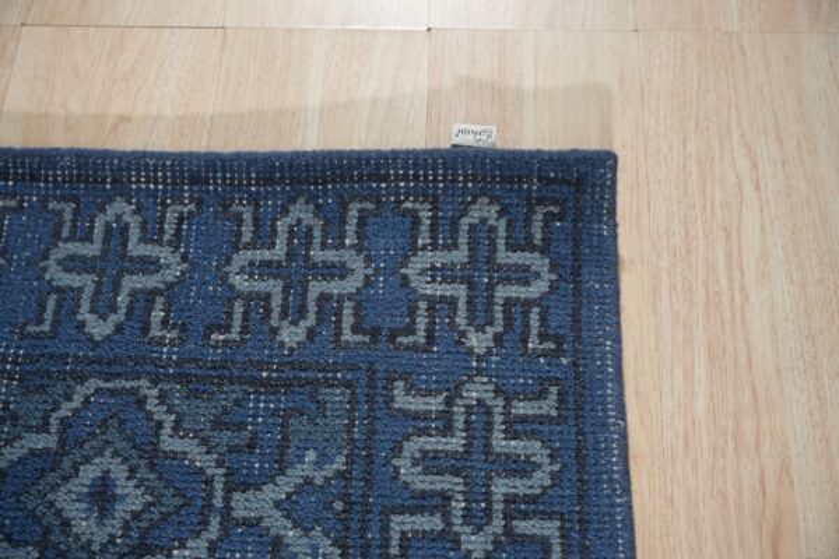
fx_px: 1016
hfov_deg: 44.9
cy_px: 280
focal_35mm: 44
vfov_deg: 30.8
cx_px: 420
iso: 400
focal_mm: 43.6
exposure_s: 1/160
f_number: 4
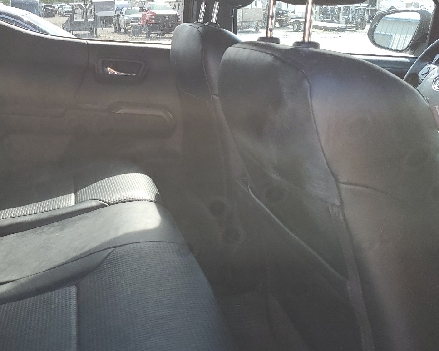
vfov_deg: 35.7
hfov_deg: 43.2
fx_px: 546
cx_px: 143
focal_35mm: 42
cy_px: 183
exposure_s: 1/455
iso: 50
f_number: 1.5
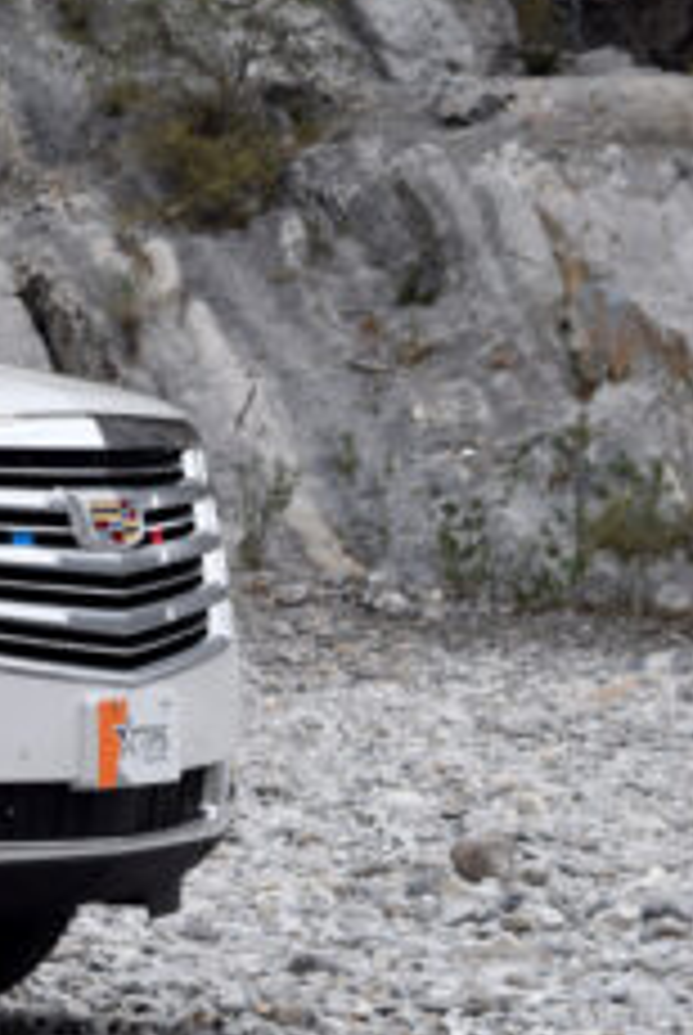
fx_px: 5757
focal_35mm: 200
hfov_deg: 6.5
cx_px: -994
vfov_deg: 10.3
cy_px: 400
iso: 200
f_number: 9
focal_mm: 40
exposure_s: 1/320
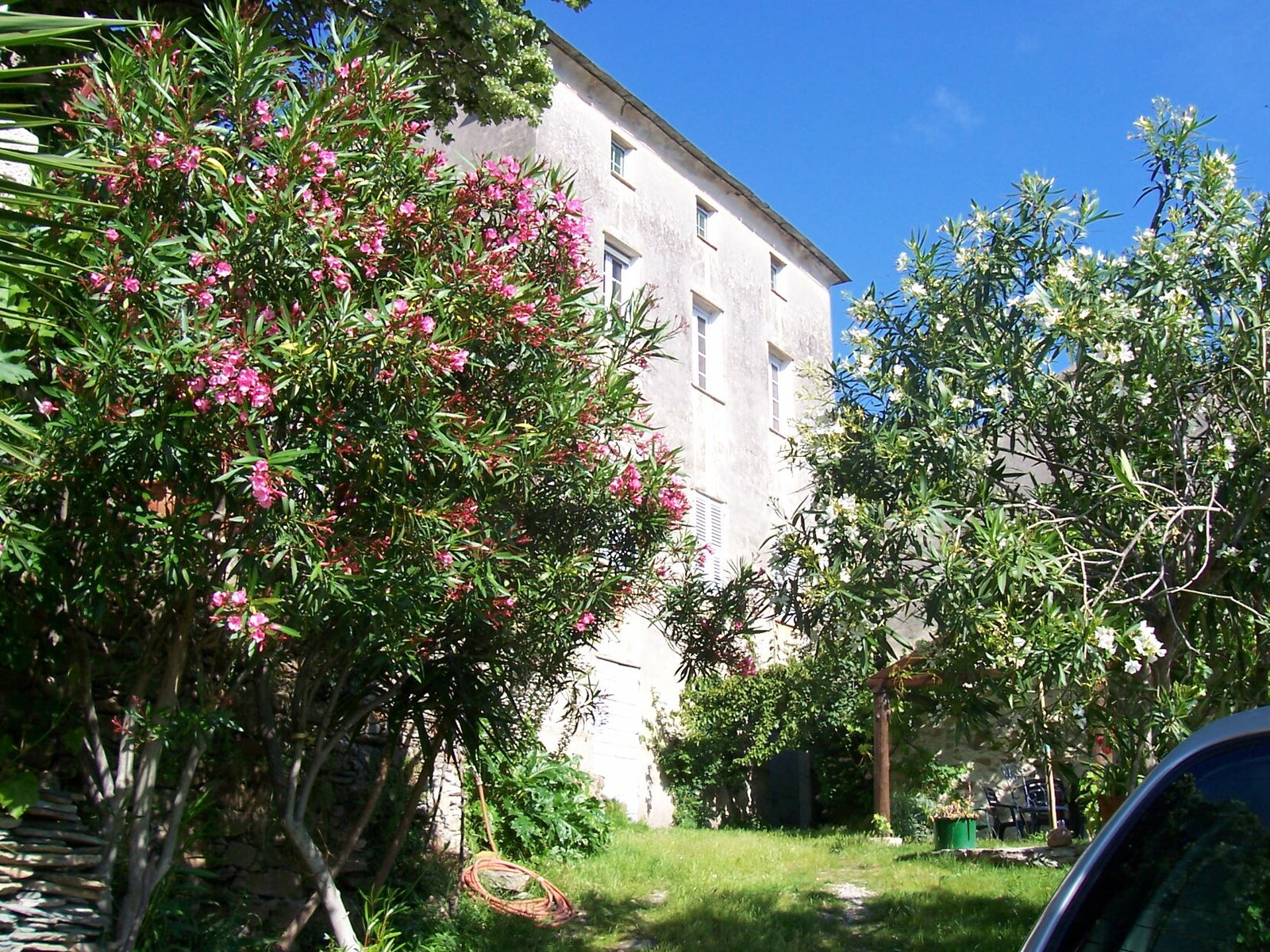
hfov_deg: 54.0
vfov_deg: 41.8
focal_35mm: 34
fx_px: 1247
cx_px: 635
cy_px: 476
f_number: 5.6
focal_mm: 5.6
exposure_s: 1/250
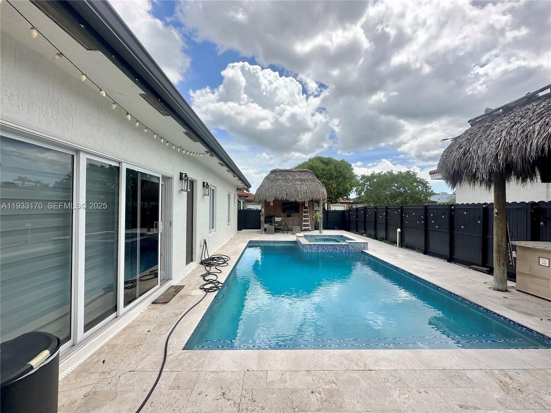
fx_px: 223
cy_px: 206
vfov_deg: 85.7
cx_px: 276
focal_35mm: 14
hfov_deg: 102.1
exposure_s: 1/2212
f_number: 2.2
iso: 50
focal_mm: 2.22
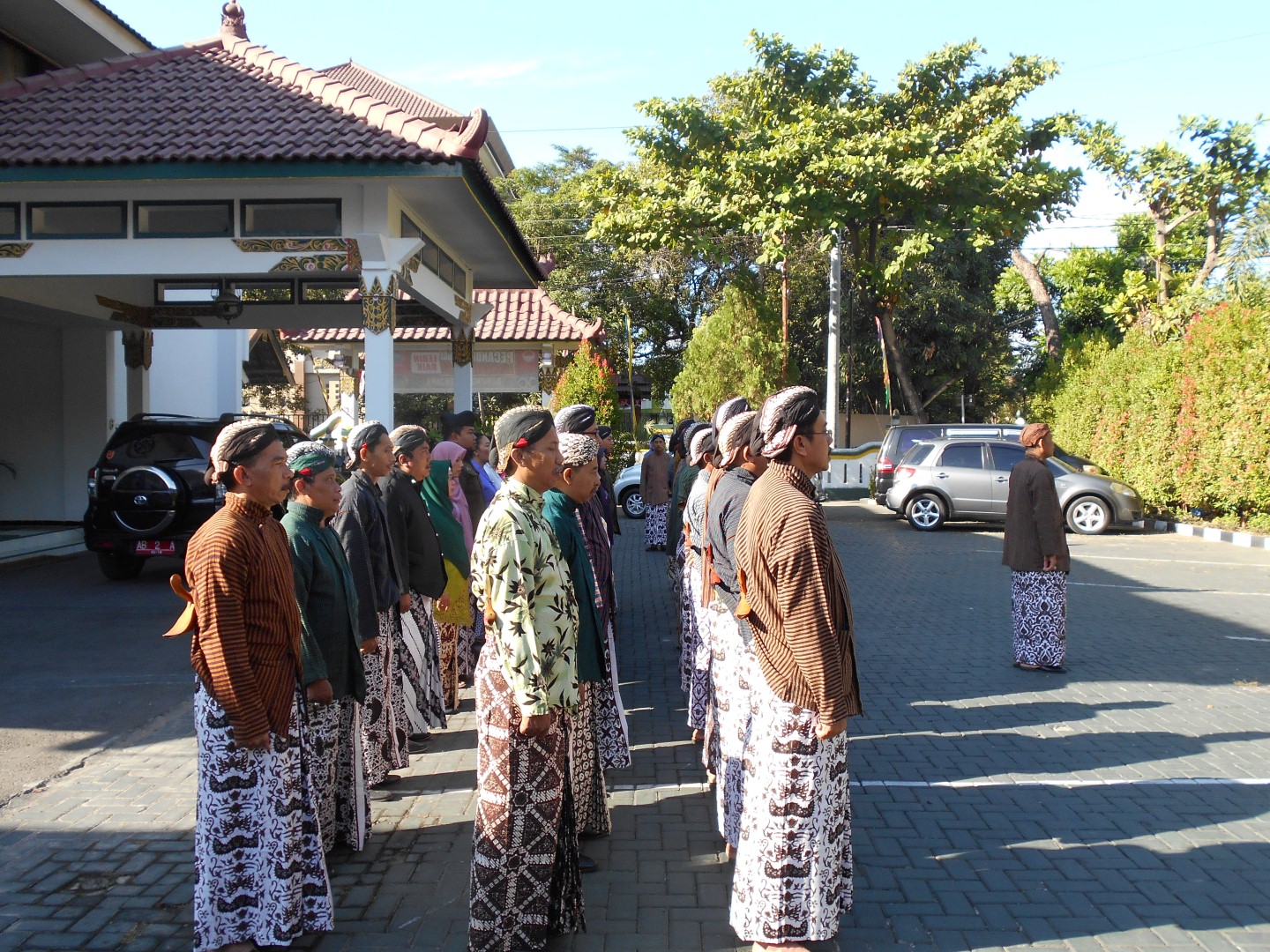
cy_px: 476
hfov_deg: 60.0
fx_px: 1101
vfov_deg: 46.8
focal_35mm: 30
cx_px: 635
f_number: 3.4
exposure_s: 1/250
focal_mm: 5.1
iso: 100
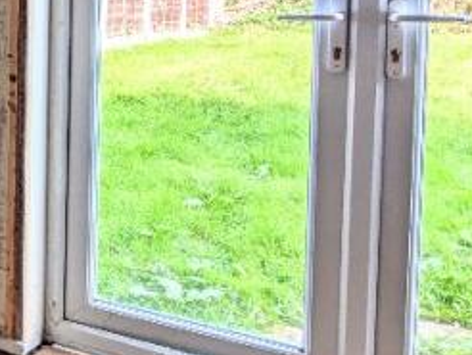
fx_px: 682
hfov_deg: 23.5
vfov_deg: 28.1
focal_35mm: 50
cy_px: 39
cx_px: -338
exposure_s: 1/177
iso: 50
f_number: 1.7
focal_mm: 2.02
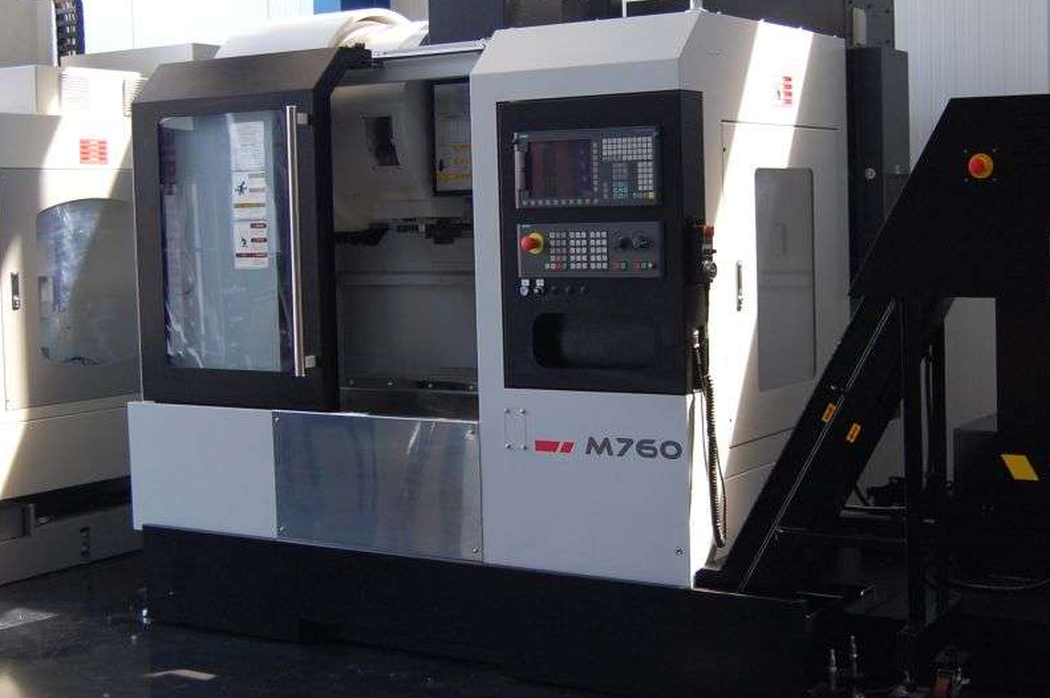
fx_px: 1626
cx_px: 568
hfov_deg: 35.8
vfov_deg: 24.2
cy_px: 305
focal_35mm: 56
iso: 400
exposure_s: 1/60
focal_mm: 23
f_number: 3.8
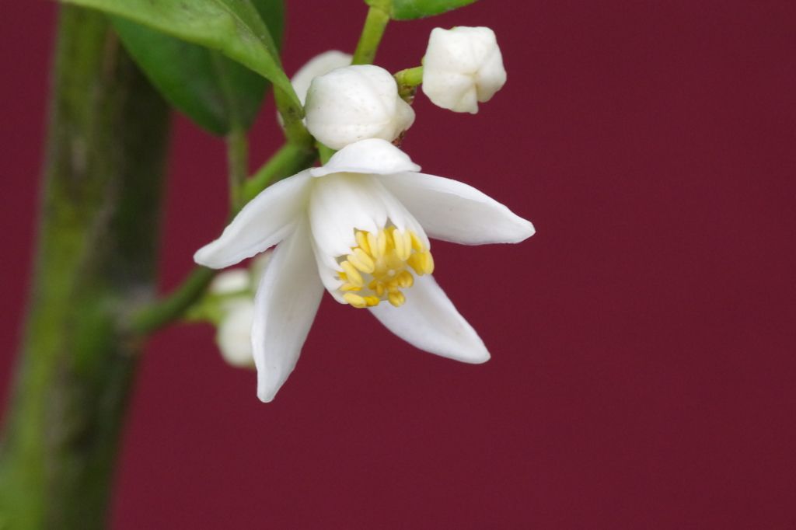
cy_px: 265
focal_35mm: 150
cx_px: 398
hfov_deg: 13.7
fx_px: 3315
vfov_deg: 9.1
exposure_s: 1/160
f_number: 13
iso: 2500
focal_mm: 100
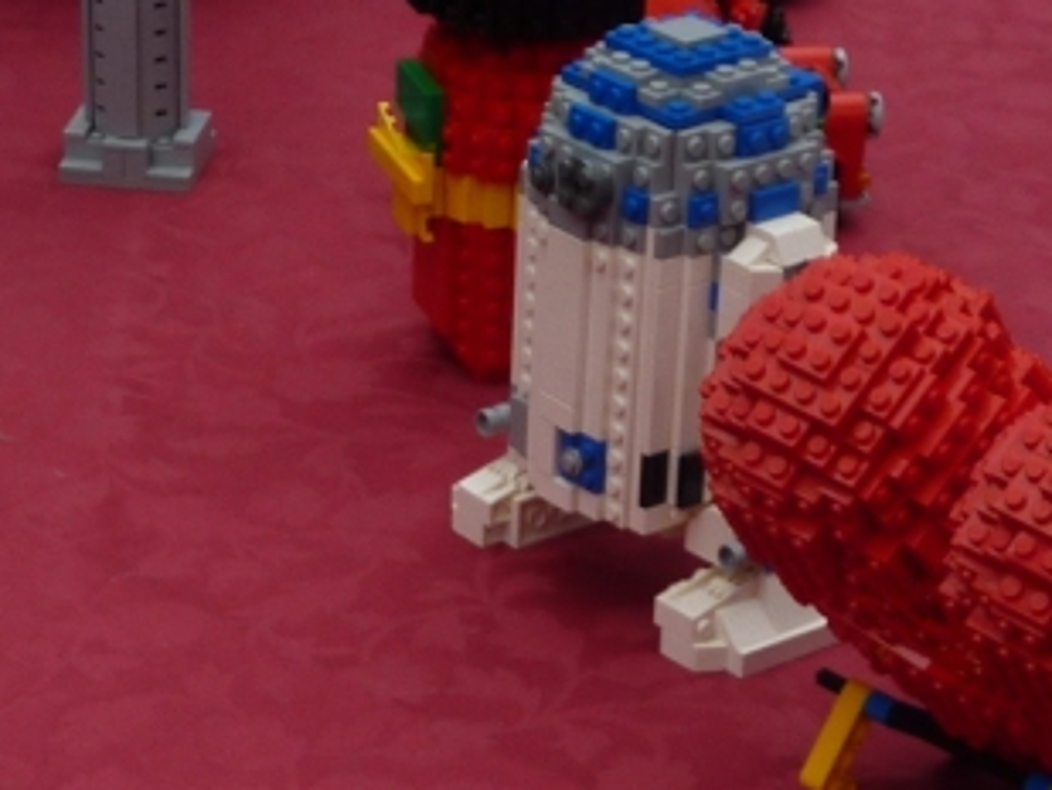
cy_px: 1301
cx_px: 327
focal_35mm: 116
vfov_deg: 12.0
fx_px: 3527
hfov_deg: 16.9
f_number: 3.5
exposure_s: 1/30
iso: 100
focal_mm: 5.7
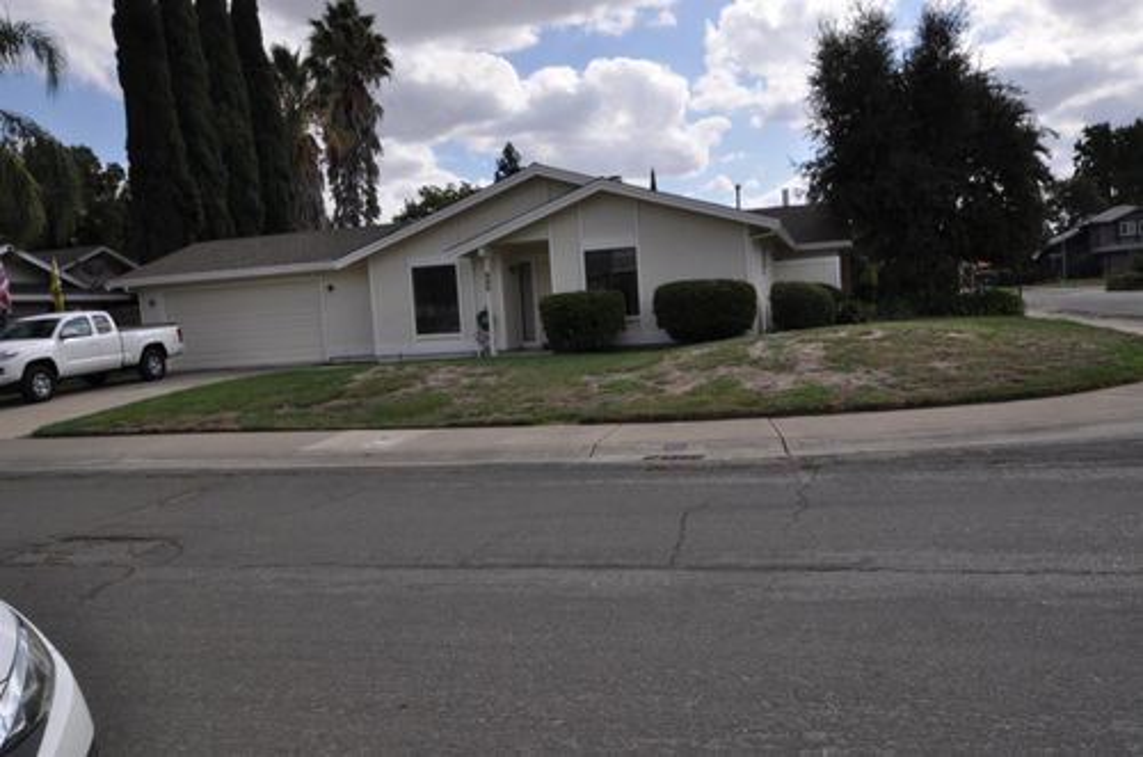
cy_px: 378
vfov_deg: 45.5
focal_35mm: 28
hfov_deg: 64.7
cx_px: 572
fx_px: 903
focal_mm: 19
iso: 200
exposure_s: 1/400
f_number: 10
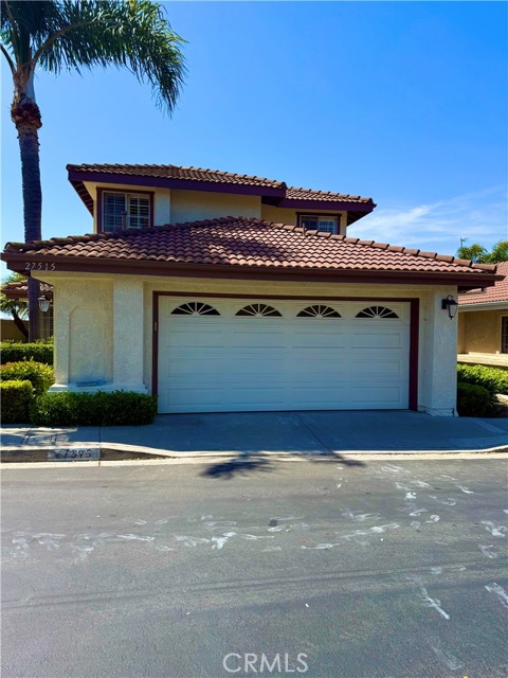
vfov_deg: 71.6
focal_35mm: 24
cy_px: 339
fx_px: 470
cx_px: 254
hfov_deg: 56.8
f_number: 1.78
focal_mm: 6.76
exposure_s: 1/4167
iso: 80
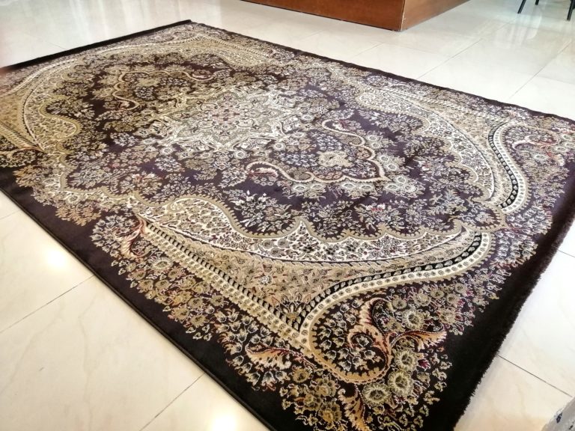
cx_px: 288
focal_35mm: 26
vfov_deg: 53.1
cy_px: 216
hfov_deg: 67.3
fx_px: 432
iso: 320
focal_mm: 3.81
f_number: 2.2
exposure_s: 1/25
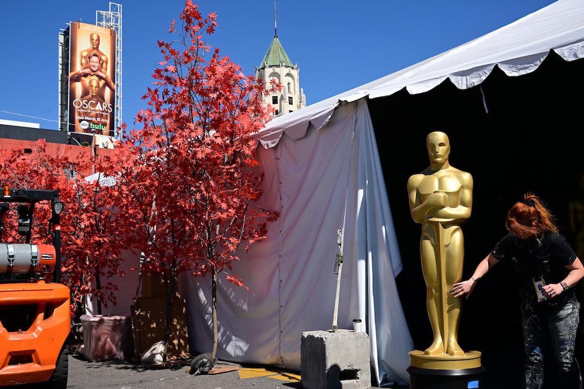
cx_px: 292
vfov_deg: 32.6
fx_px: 665
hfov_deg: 47.4
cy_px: 194
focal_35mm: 41
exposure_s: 1/1250
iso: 400
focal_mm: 41
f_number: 8
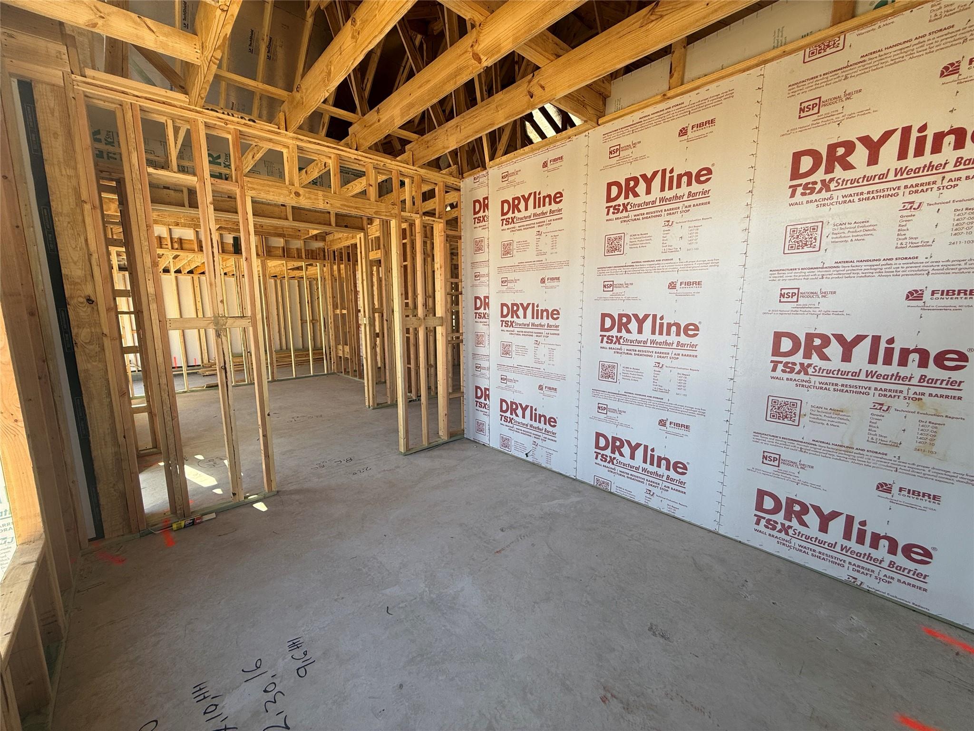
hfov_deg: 102.1
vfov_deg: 85.7
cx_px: 487
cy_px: 366
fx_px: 394
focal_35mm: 14
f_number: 2.2
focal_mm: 2.22
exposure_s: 1/169
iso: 50
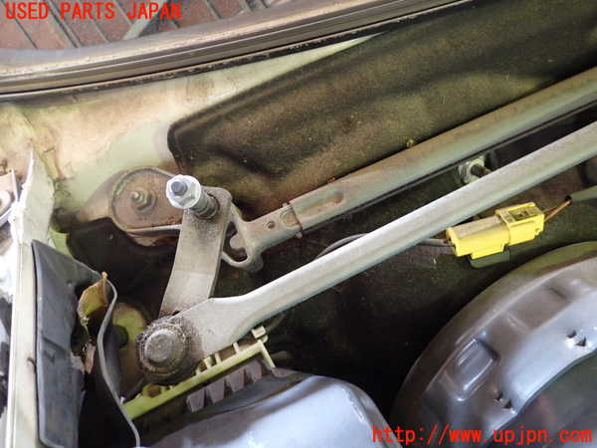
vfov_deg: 54.9
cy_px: 224
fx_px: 431
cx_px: 298
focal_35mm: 25
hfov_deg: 69.4
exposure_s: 1/30
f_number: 2
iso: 640
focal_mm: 4.5
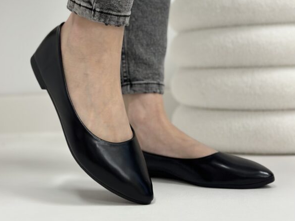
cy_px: 62
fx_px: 554
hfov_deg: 29.8
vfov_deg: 22.4
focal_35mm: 65
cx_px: 148
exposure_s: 1/100
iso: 160
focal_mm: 6.86
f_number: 1.78
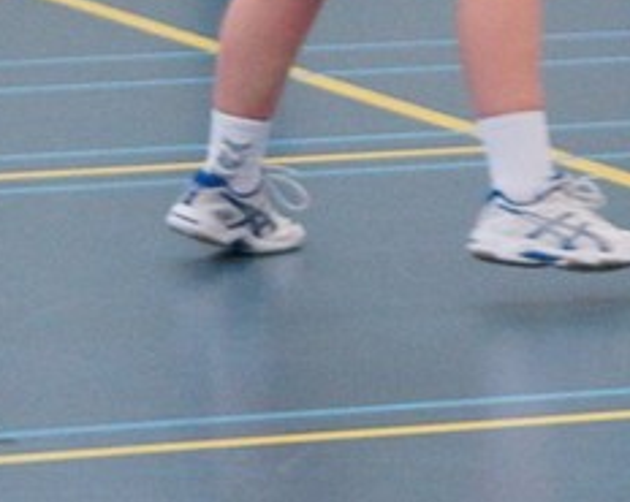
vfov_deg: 4.9
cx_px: 1328
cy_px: -418
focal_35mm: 311
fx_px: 5791
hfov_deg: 6.0
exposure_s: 1/250
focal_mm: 50
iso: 1250
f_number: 3.2
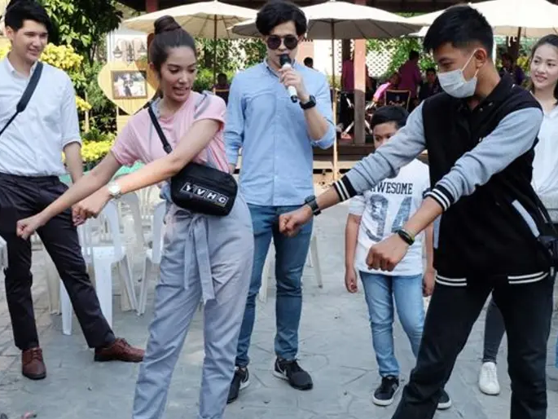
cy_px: 211
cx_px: 309
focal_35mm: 46
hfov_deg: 41.2
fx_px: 742
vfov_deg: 31.5
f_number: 7.1
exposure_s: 1/420
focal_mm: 28.2
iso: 800
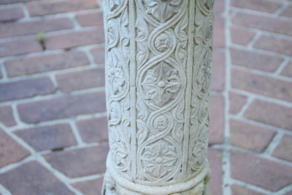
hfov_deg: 24.6
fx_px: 669
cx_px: 146
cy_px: 98
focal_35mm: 82
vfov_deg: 16.6
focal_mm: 55
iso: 400
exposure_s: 1/100
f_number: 5.6
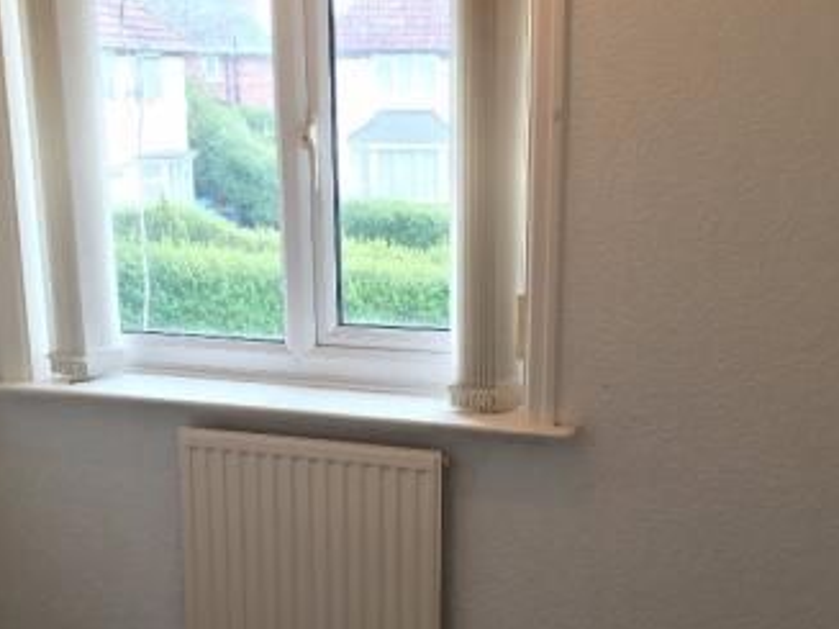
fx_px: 1187
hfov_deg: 38.9
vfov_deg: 29.6
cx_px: 441
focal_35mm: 49
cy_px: 383
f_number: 2.2
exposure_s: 1/33
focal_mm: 4.15
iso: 40
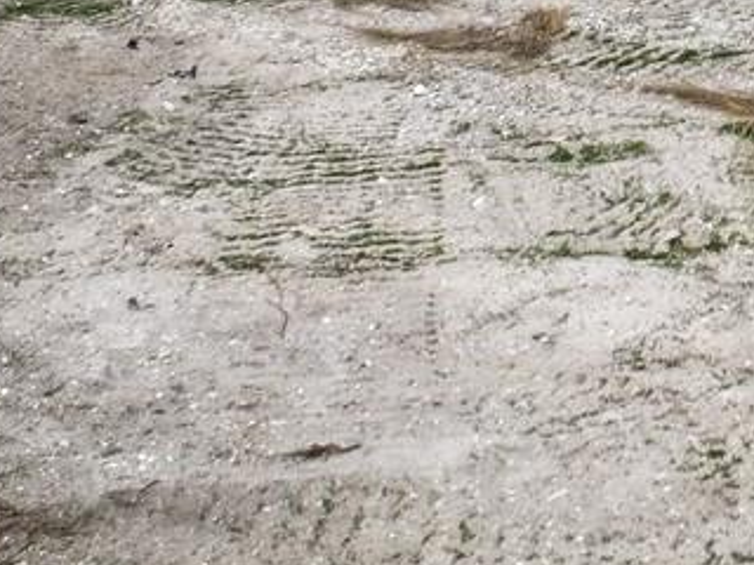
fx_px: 2614
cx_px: 1023
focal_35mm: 120
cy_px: -144
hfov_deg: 15.5
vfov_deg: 12.0
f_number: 2.8
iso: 100
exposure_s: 1/3200
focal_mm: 12.29
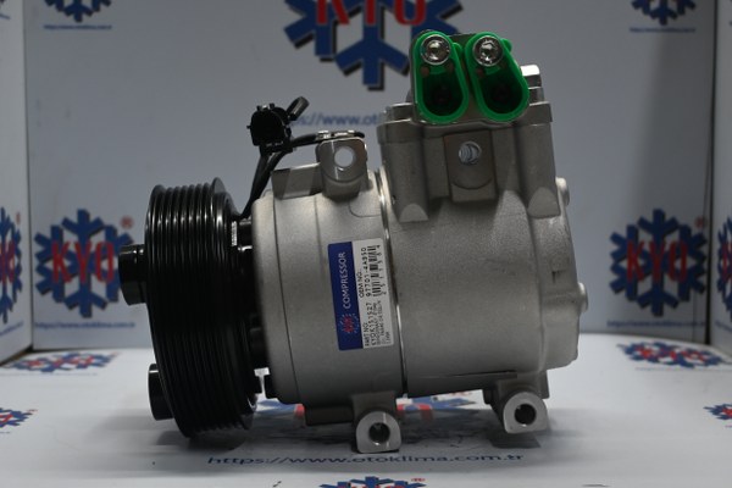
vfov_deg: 25.8
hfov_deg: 37.9
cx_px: 366
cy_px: 244
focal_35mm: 52
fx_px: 1067
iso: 560
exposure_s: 1/60
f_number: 5.3
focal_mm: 35
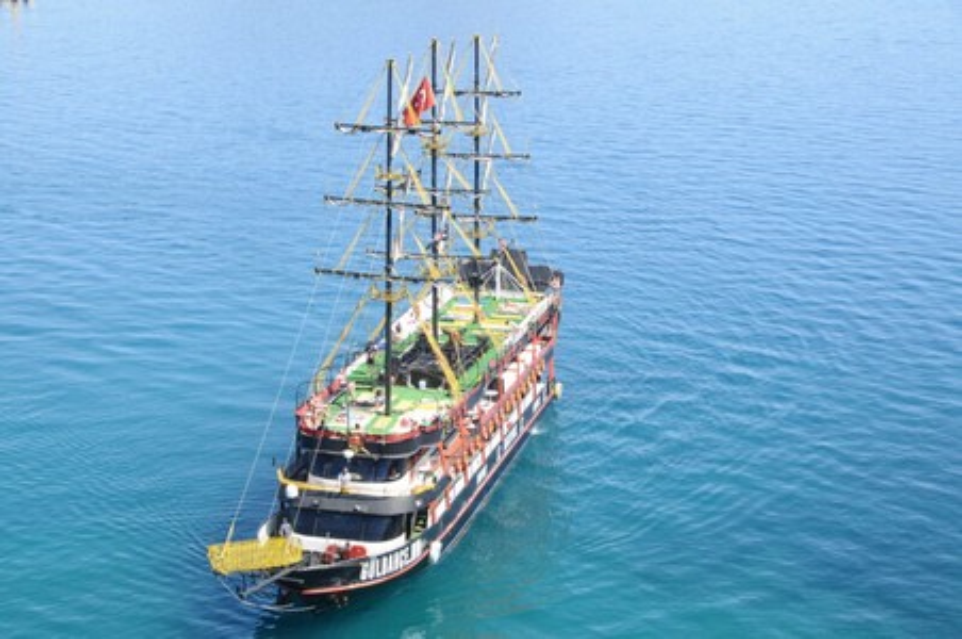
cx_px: 481
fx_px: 1761
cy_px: 320
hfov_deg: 30.6
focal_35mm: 66
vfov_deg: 20.5
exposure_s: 1/200
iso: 200
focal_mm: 44
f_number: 9
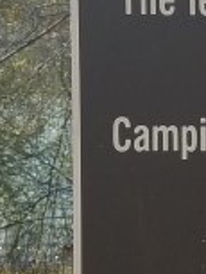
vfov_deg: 11.3
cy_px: 184
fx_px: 1379
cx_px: 450
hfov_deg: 8.0
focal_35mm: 174
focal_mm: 4.2
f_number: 1.7
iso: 40
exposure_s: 1/1736
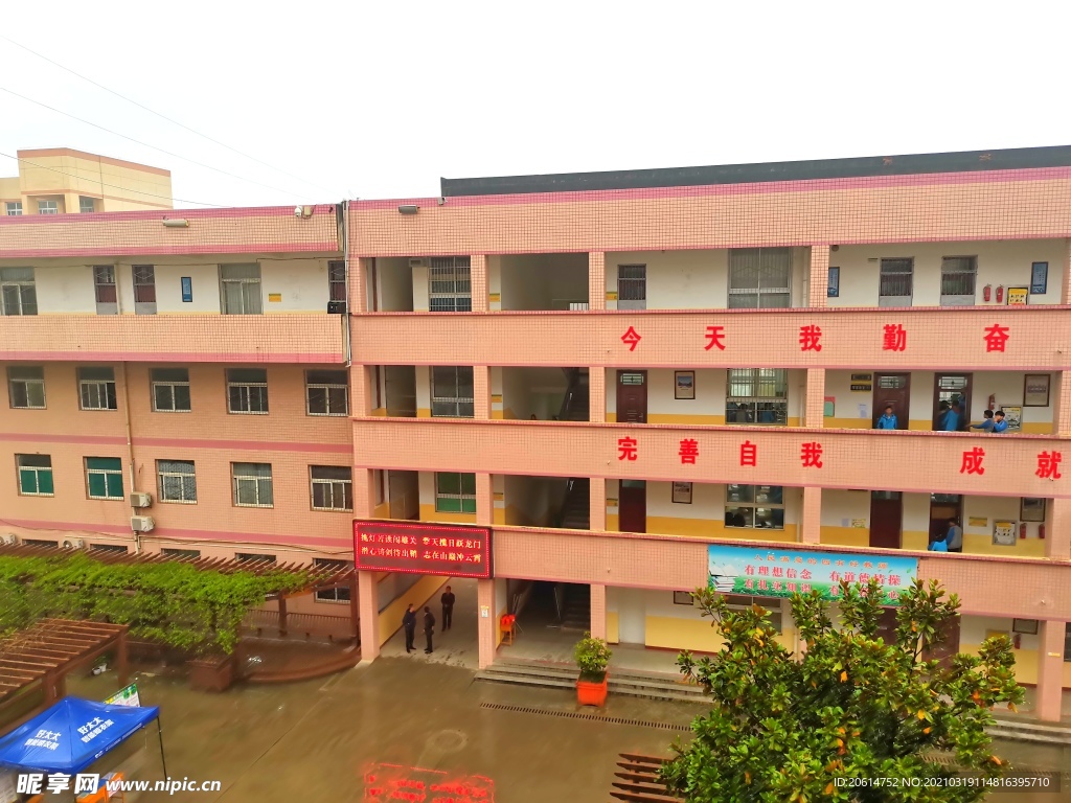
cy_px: 402
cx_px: 536
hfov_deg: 67.3
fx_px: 804
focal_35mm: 26
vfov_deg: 53.1
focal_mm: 5.58
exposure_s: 1/100
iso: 125
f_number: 1.8
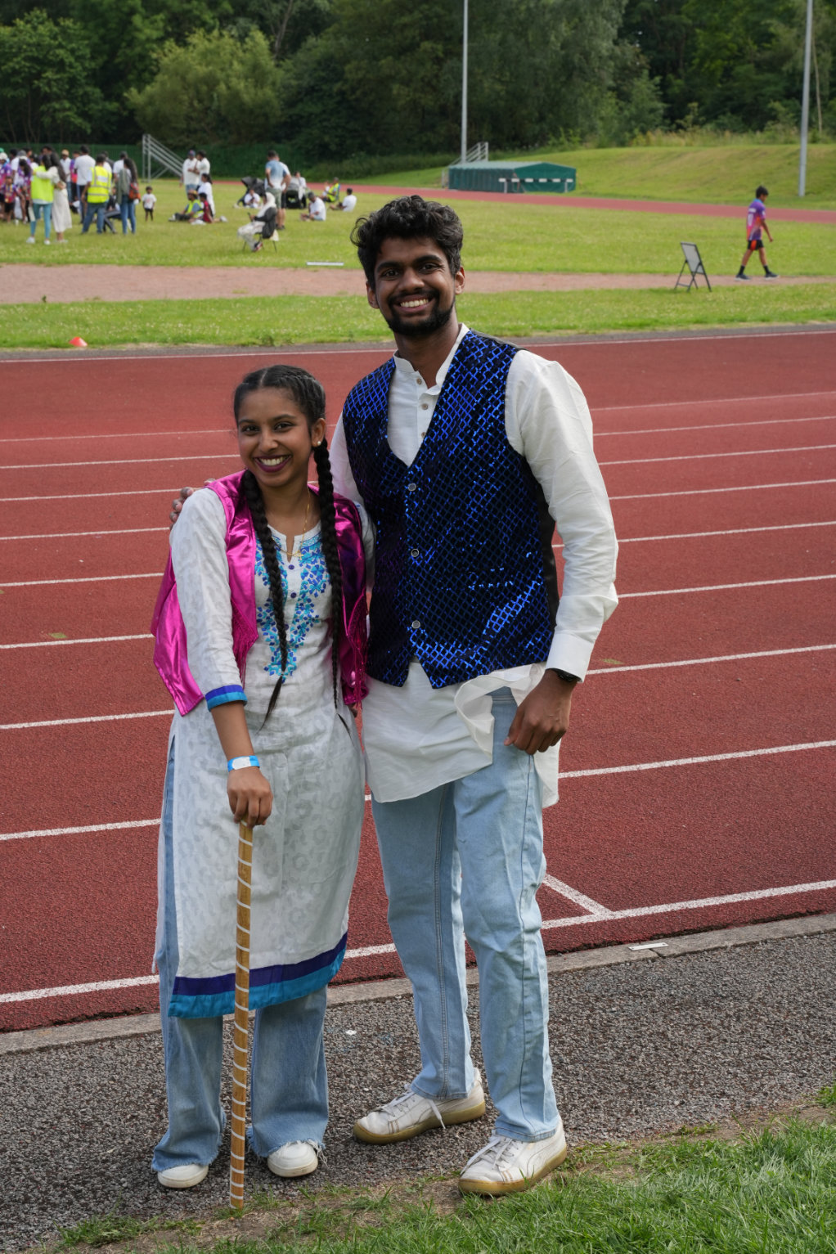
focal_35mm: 64
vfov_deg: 31.2
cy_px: 627
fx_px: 2247
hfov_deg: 21.1
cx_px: 418
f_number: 11
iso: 250
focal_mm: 64.5
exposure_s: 1/160
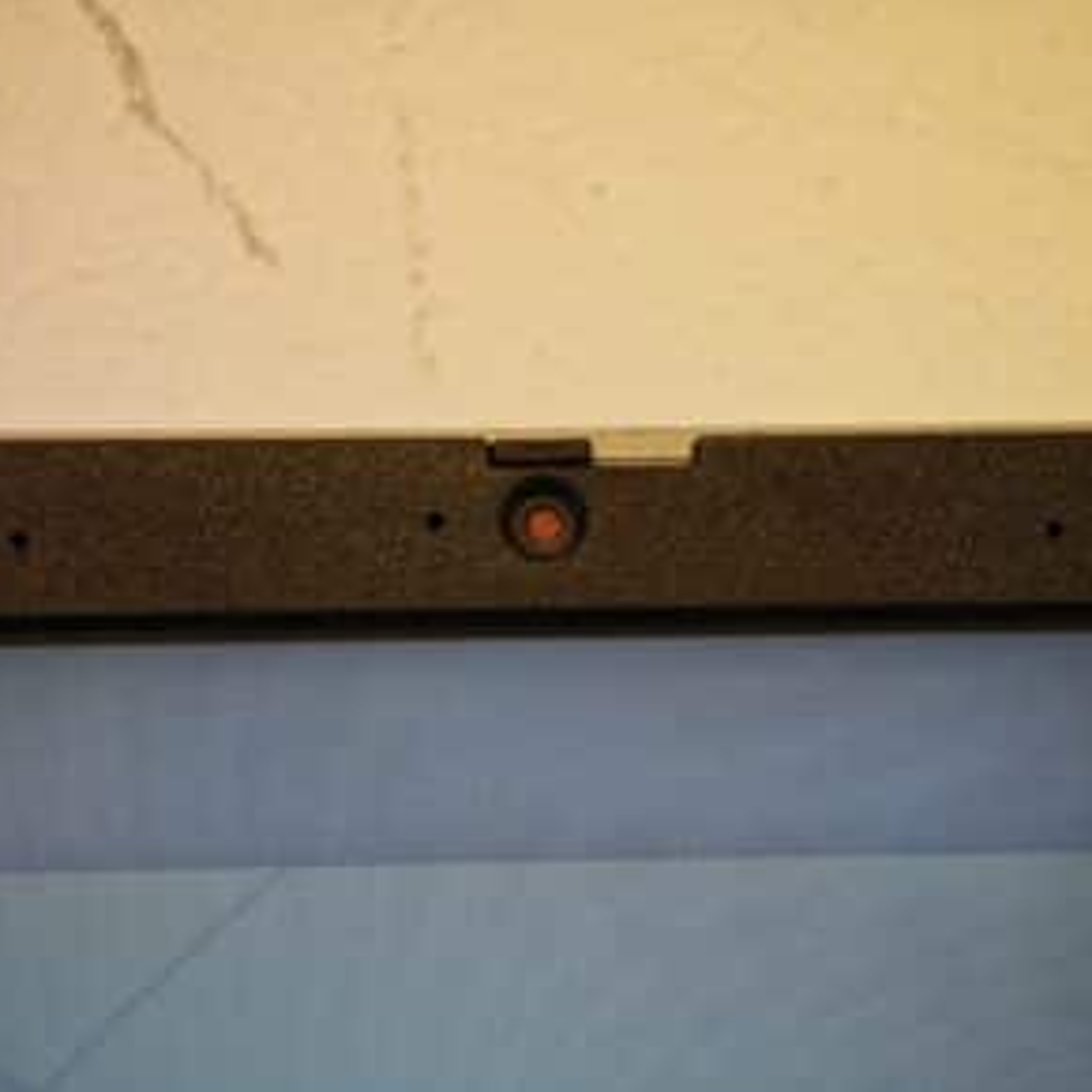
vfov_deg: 19.5
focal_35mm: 89
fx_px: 3176
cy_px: 546
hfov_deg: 19.5
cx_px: 597
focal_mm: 12.28
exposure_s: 1/100
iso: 640
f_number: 1.8
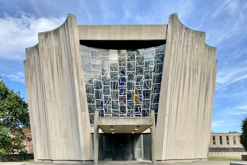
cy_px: 94
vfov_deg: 46.3
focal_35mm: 28
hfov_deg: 65.5
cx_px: 123
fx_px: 192
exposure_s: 1/1608
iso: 32
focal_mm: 4.25
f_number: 1.8
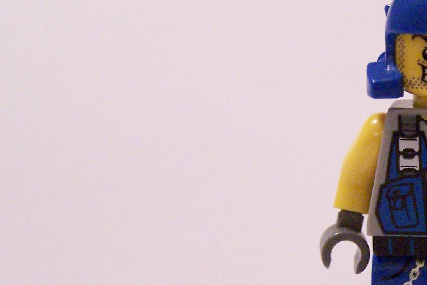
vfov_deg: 11.9
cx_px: 474
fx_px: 1364
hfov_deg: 17.2
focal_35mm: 115
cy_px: 204
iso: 400
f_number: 3
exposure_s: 1/20
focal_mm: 8
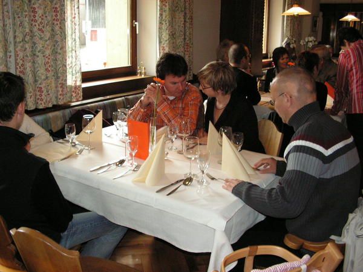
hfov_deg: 51.4
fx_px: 378
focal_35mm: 36
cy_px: 136
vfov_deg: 39.7
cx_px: 182
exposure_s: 1/40
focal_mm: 6
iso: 160
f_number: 3.2
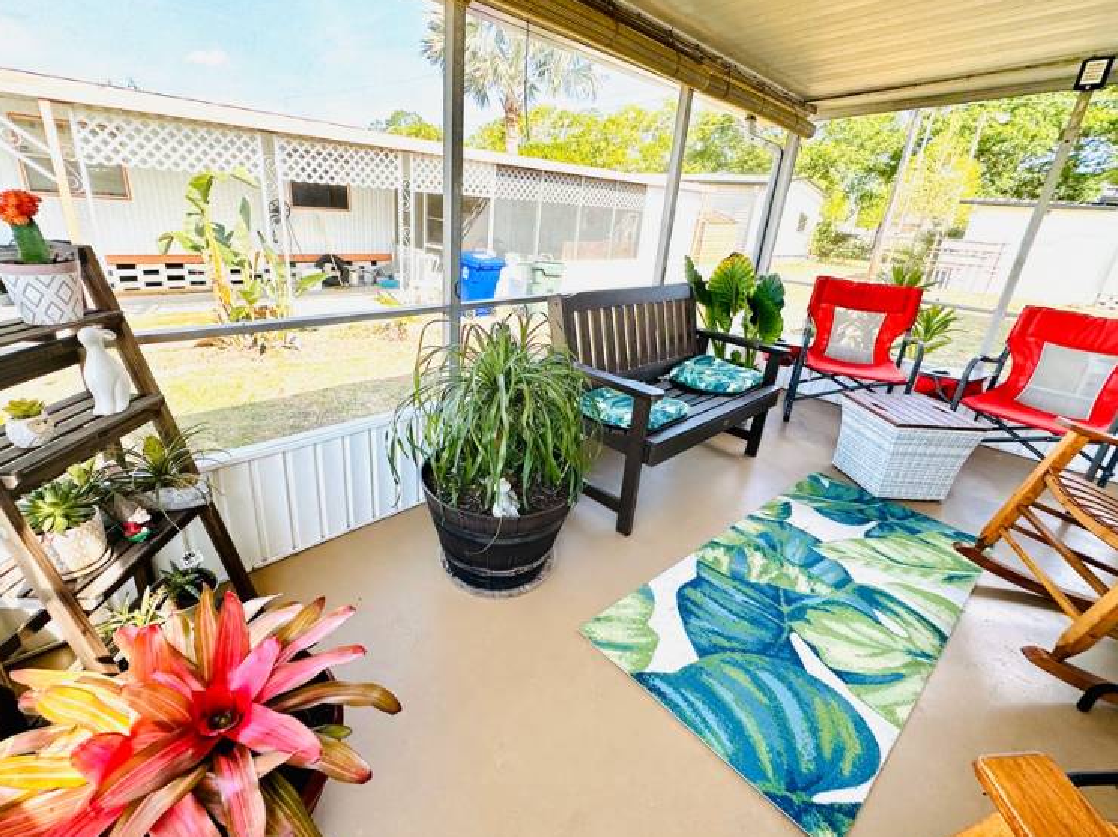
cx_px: 532
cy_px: 397
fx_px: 516
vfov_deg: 78.0
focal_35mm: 16
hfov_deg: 94.5
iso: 40
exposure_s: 1/309
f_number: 2.2
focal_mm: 2.22
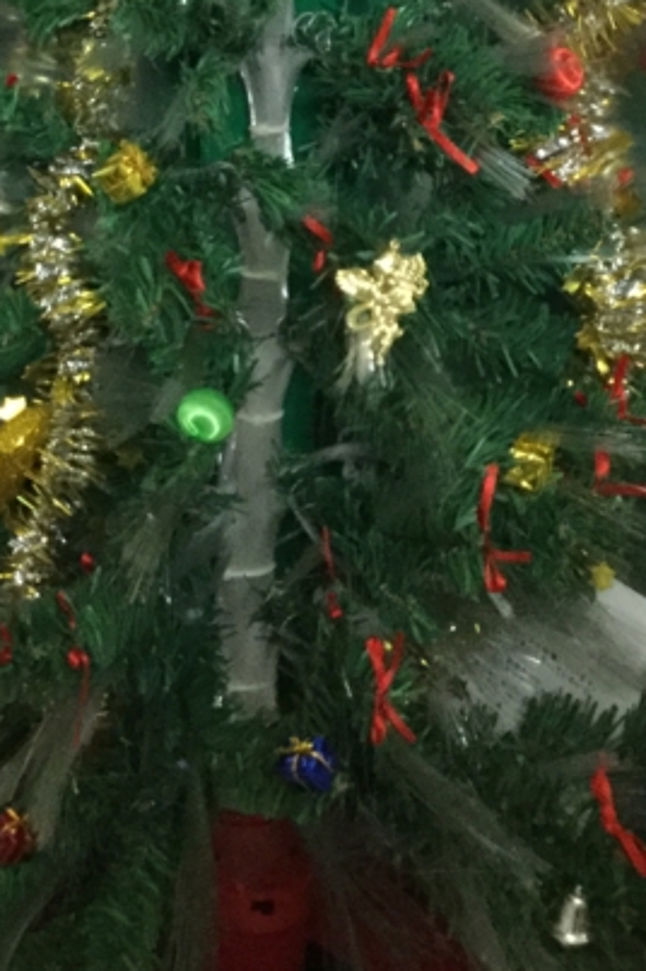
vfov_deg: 24.7
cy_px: 328
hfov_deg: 16.6
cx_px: 321
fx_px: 2211
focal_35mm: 82
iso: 320
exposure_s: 1/15
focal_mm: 3.3
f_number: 2.4
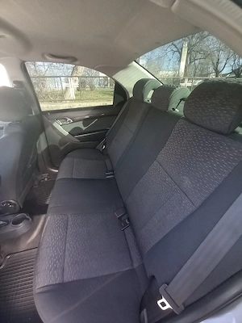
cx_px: 121
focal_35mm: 13
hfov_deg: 89.9
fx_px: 121
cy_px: 162
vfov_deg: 106.2
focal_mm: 1.13
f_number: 2.2
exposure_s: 1/40.2
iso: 160
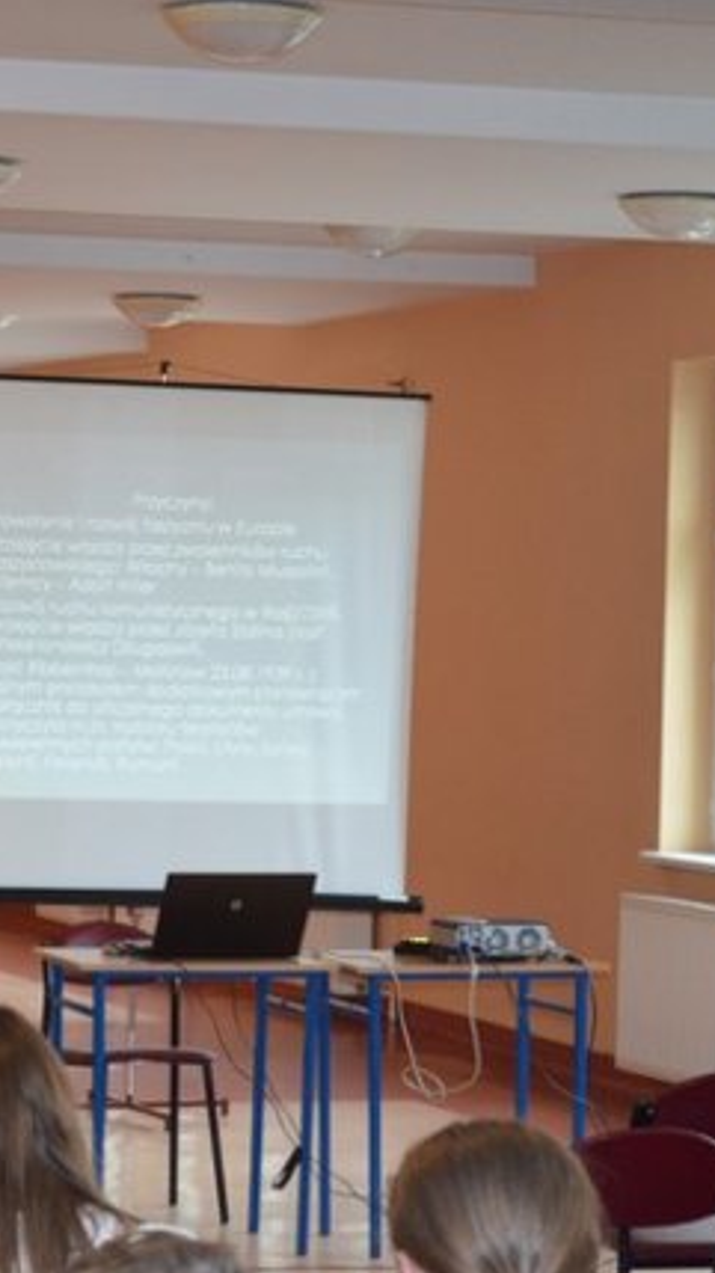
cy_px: 636
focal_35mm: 131
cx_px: 12
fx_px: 4413
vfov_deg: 16.4
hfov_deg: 9.2
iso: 2000
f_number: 5.6
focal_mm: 55
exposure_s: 1/60
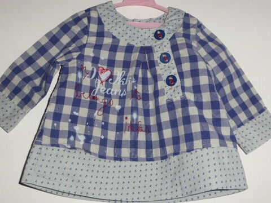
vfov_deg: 31.5
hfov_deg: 41.2
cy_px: 102
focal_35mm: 46
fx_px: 360
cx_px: 136
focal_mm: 7.9
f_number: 4.1
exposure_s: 1/60
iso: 100
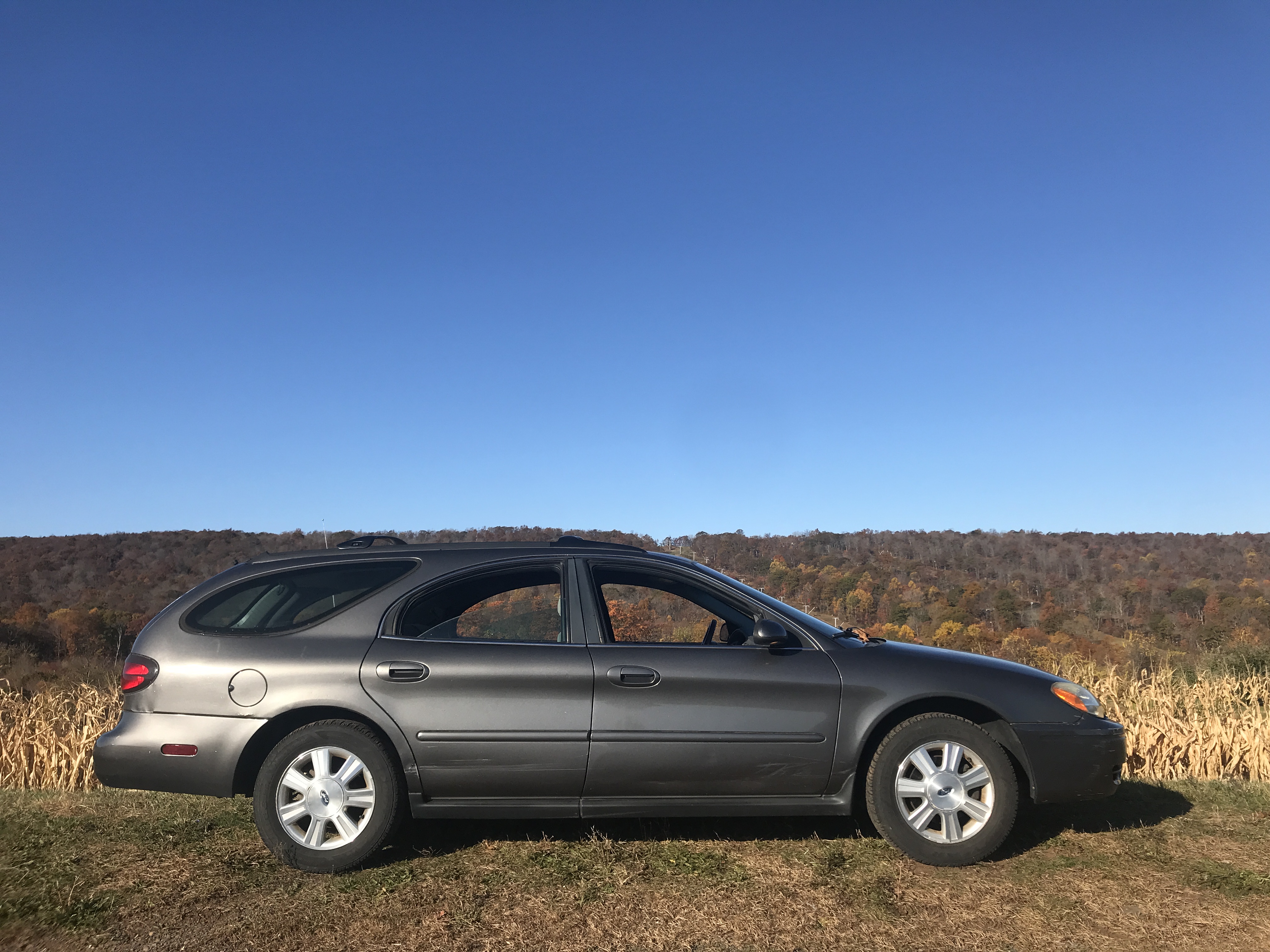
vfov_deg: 49.7
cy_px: 476
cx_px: 635
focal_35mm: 28
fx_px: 1027
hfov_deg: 63.4
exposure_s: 1/2519
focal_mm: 3.99
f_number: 1.8
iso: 20
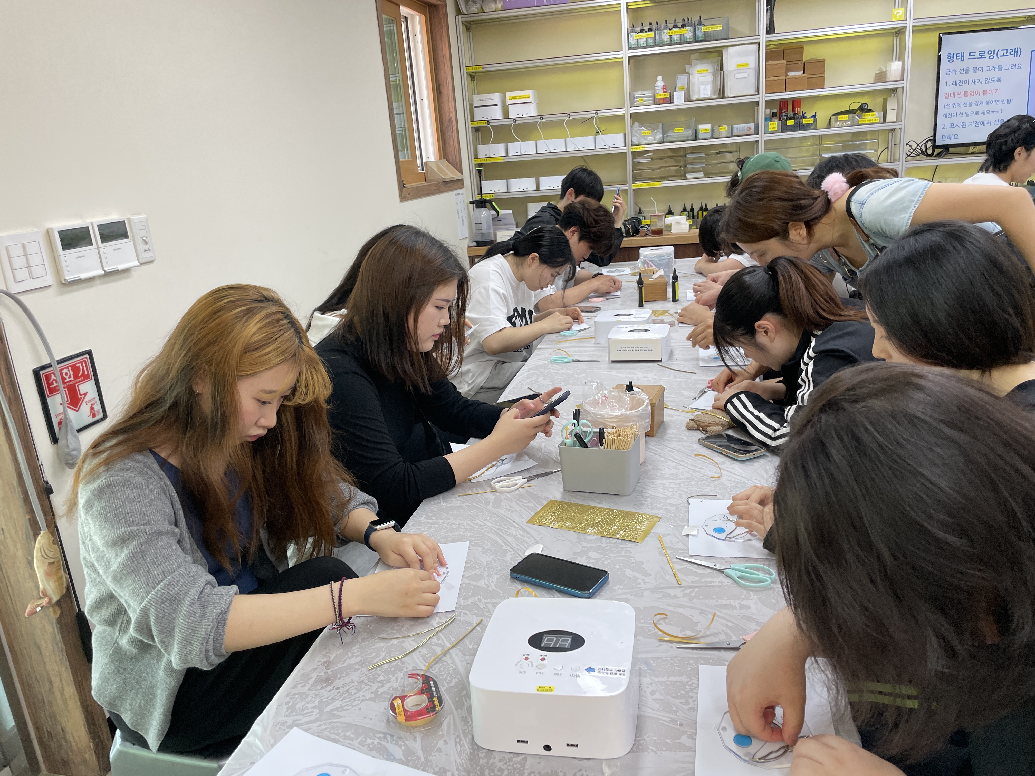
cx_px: 518
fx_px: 777
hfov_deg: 67.3
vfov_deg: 53.1
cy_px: 388
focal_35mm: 26
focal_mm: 4.2
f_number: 1.6
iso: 80
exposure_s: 1/120
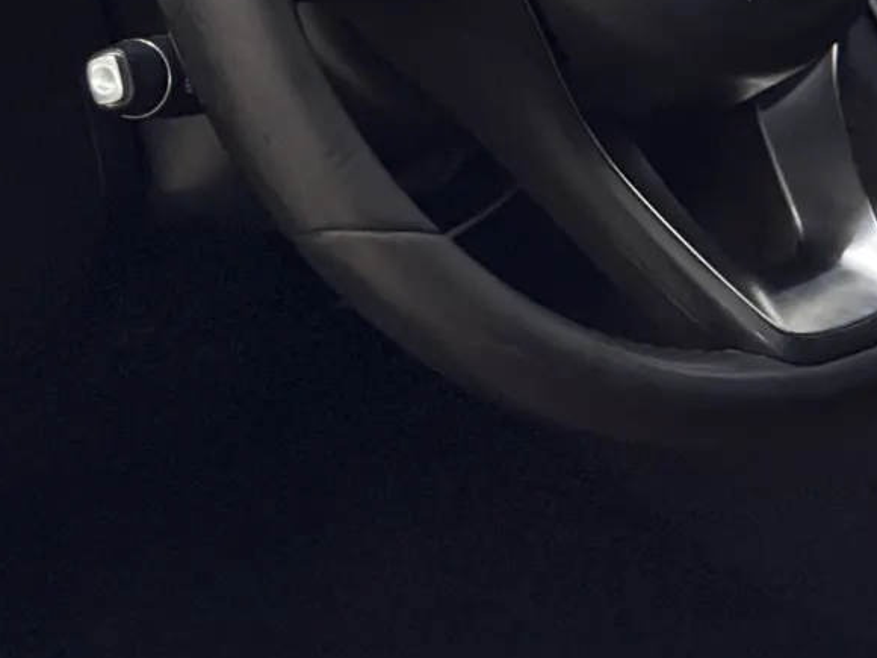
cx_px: 650
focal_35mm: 298
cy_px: -136
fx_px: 7550
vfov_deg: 5.0
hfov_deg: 6.6
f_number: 2.8
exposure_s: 1/33
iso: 1250
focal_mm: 15.66
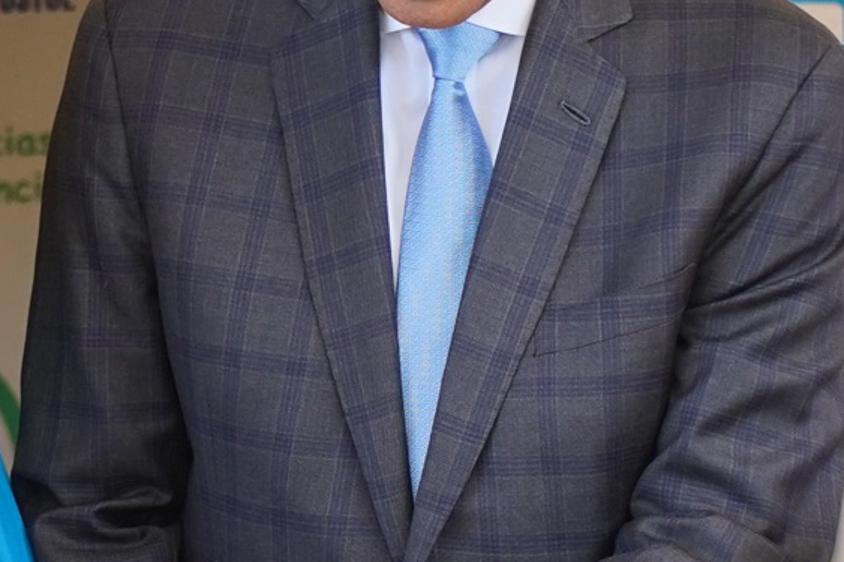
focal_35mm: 288
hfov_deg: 7.1
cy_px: 407
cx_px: 235
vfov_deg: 4.8
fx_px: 6750
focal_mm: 54
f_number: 5.6
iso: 320
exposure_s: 1/160
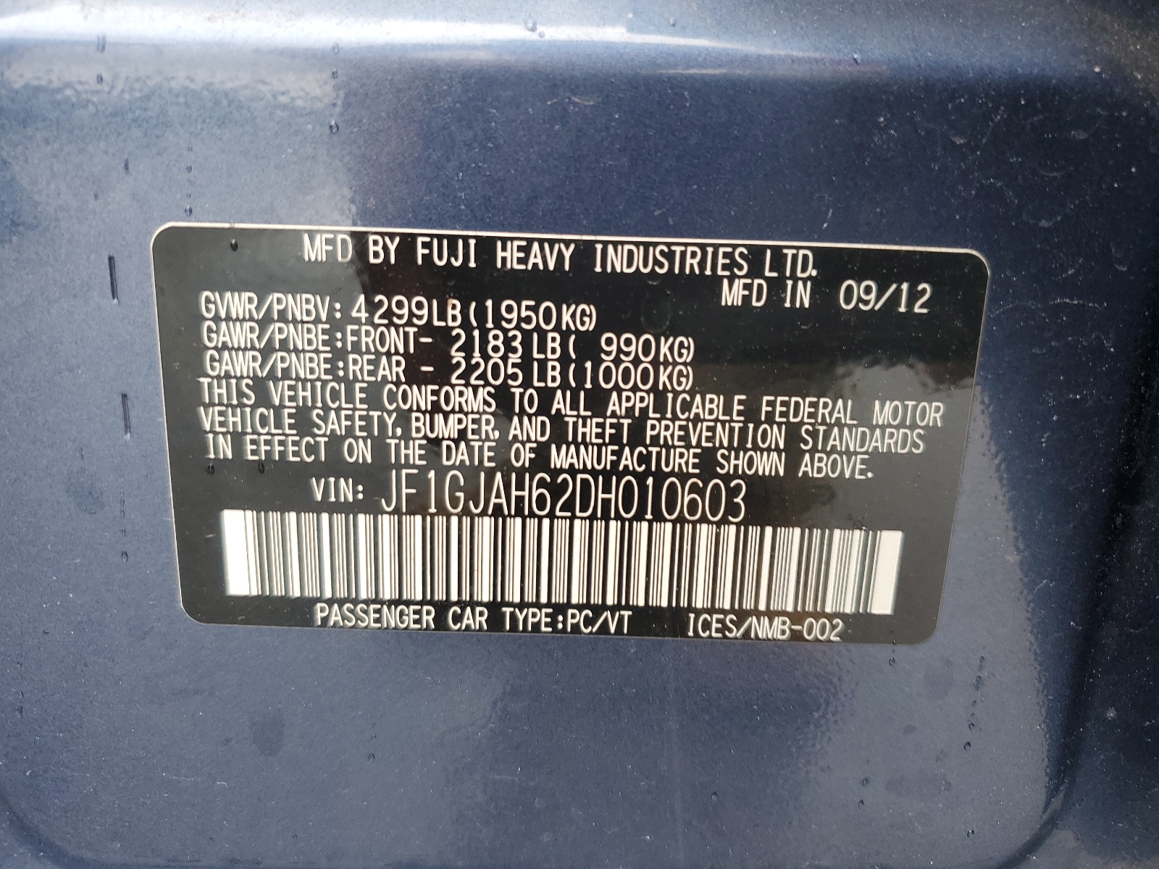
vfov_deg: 53.1
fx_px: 871
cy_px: 434
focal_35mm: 26
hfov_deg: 67.3
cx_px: 580
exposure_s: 1/60.2
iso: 53
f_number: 1.5
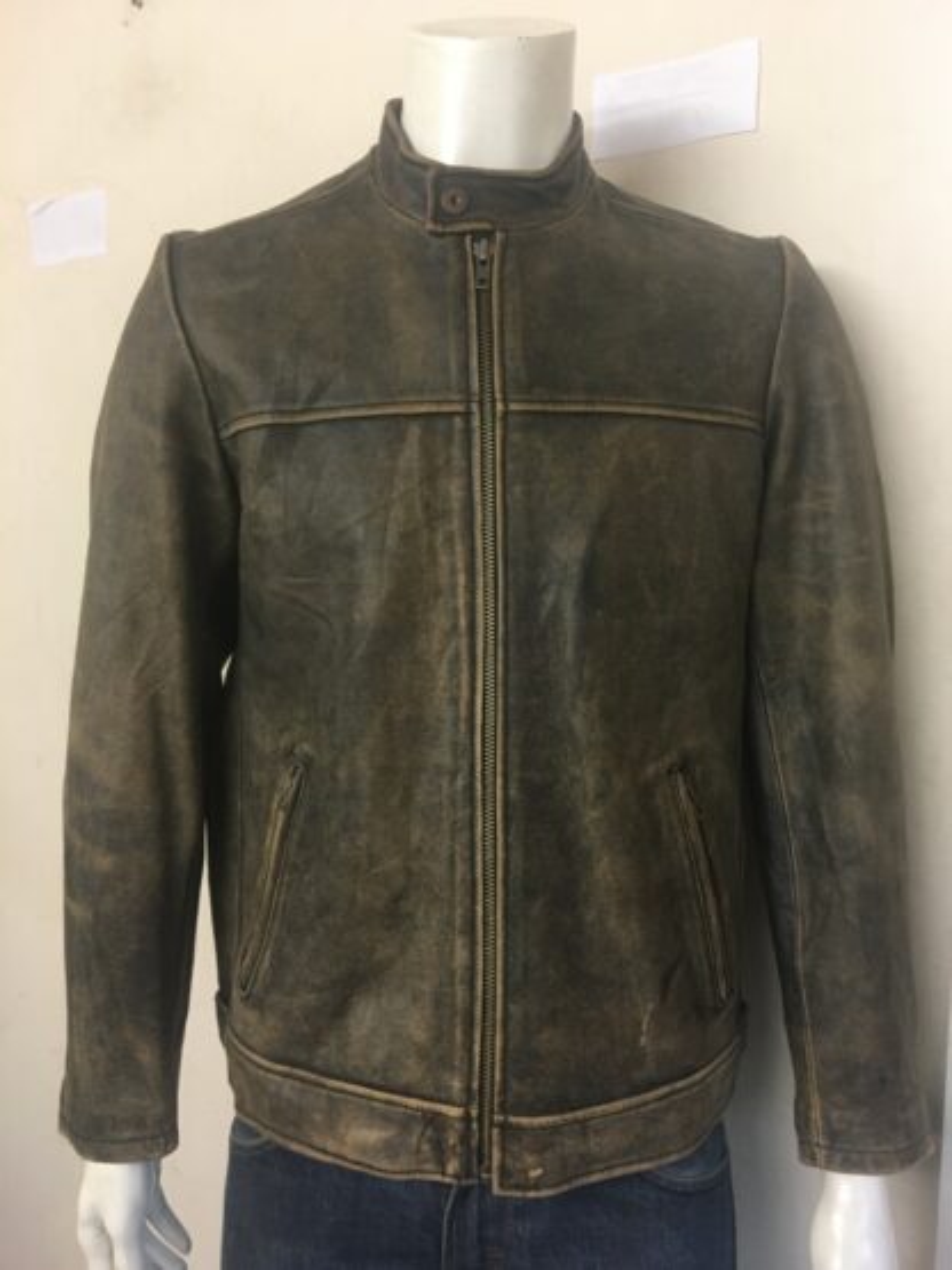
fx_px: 1064
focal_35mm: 29
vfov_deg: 61.7
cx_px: 476
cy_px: 635
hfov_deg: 48.2
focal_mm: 4.15
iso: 160
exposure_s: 1/33
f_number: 2.2
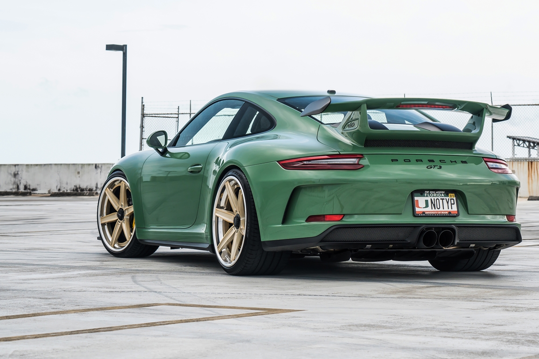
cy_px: 97
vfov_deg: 13.5
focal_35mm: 101
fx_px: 1512
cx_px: 373
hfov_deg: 20.1
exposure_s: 1/200
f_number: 7.1
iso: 320
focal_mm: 64
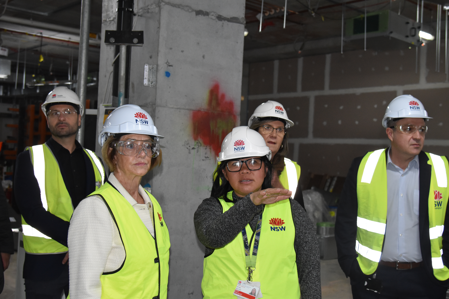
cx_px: 224
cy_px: 150
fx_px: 561
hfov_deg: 43.6
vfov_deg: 29.9
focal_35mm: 45
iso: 1800
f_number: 4
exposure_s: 1/60
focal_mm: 30
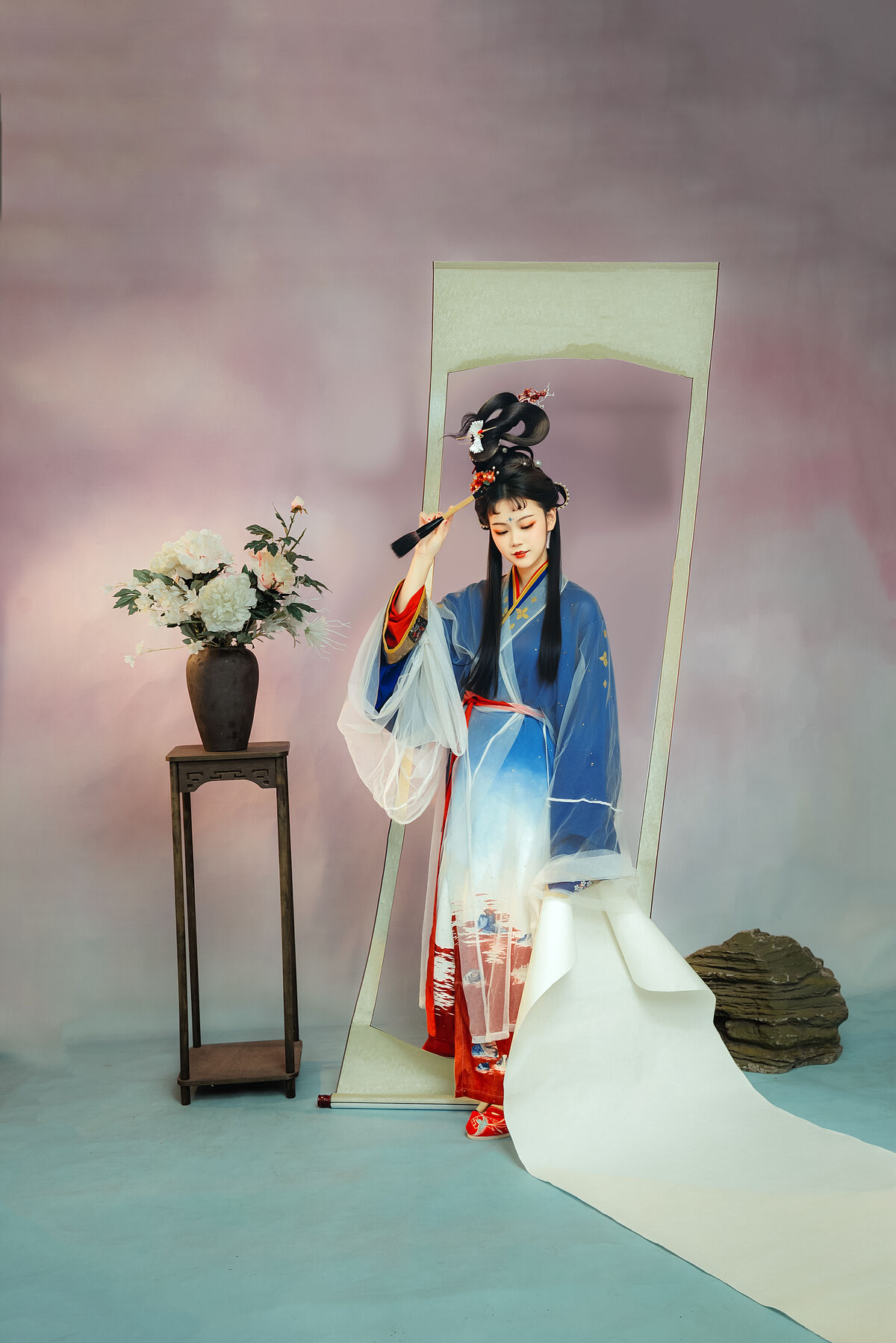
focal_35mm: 37
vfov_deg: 51.9
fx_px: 1381
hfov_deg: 35.9
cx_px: 448
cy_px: 672
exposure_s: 1/80
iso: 400
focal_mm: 38
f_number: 4
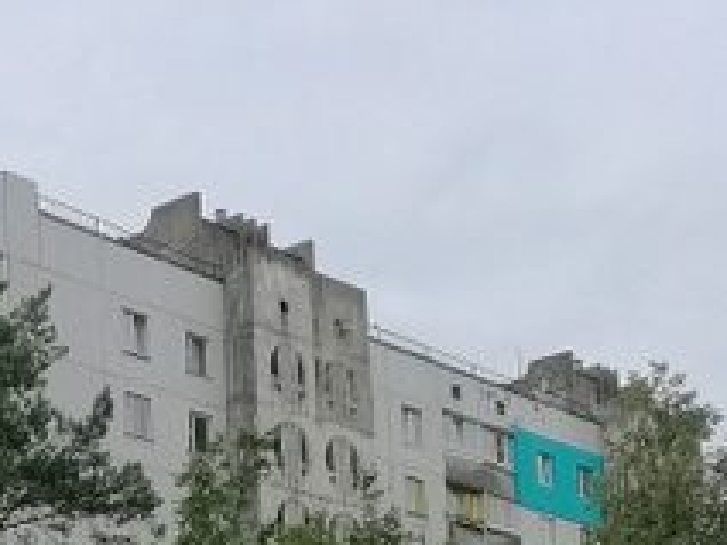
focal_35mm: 89
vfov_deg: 15.1
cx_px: -34
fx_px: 1869
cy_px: 862
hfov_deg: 21.1
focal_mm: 4.04
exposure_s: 1/1004
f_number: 2
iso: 50
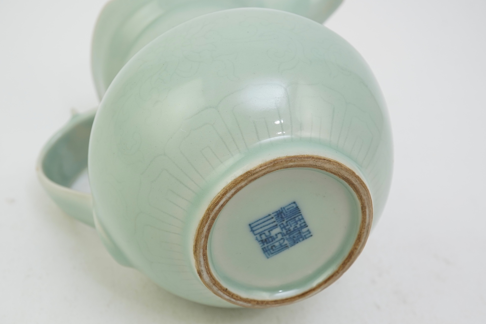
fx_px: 621
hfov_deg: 42.7
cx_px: 241
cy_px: 161
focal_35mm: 46
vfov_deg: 29.2
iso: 500
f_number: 13
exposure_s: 1/50
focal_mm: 30
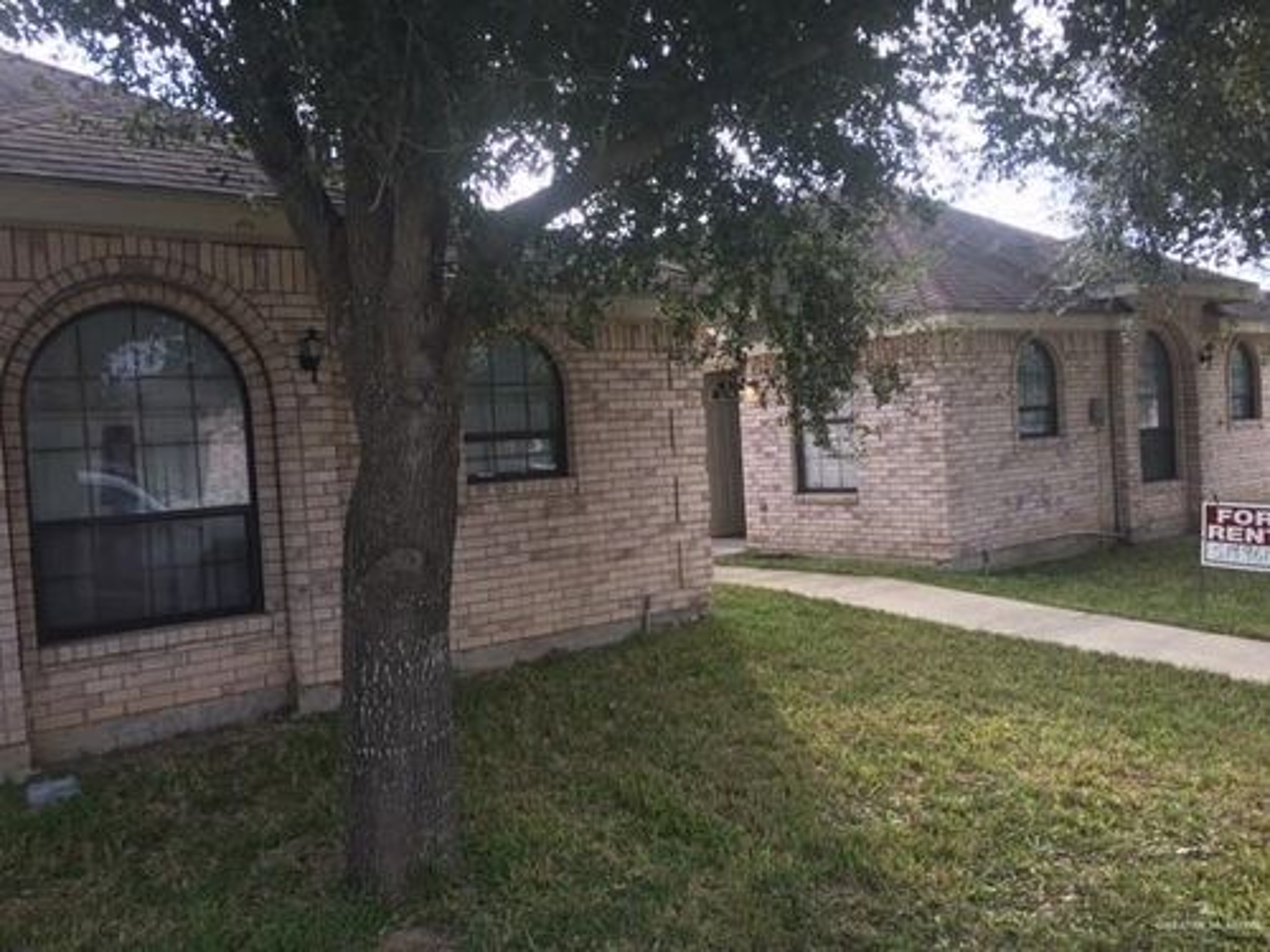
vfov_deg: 48.2
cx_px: 635
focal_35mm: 29
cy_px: 476
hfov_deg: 61.7
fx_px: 1064
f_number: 2.2
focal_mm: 4.15
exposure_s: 1/287
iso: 25
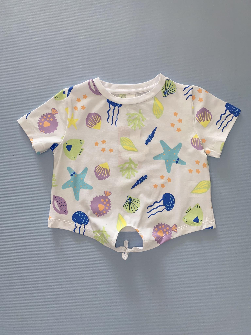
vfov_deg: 67.3
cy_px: 168
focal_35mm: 26
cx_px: 126
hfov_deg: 53.1
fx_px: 251
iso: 40
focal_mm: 4.25
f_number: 1.8
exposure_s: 1/28
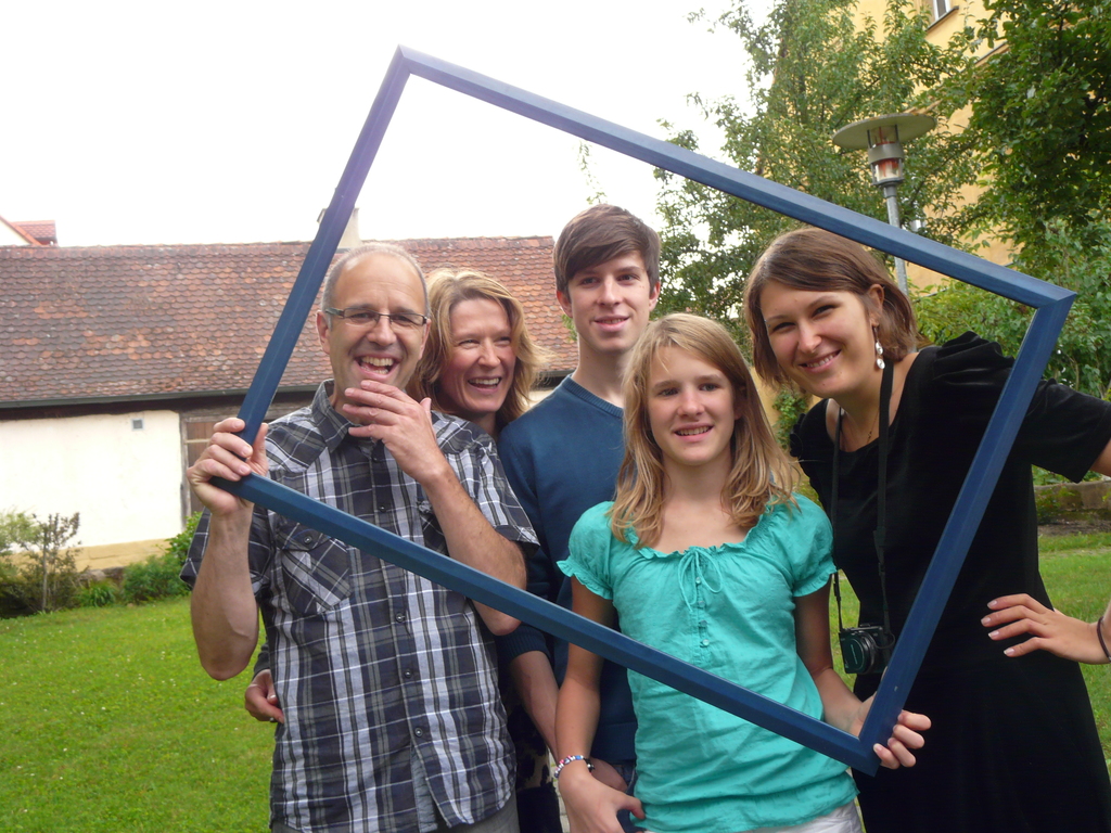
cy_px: 416
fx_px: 1316
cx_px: 556
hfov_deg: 45.8
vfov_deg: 35.1
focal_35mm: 41
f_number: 3.2
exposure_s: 1/100
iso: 100
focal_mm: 6.7
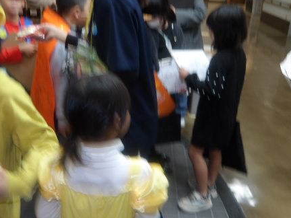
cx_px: 135
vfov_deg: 35.7
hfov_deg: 46.8
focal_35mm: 40
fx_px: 336
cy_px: 79
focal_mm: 4.9
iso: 200
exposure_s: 1/23
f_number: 3
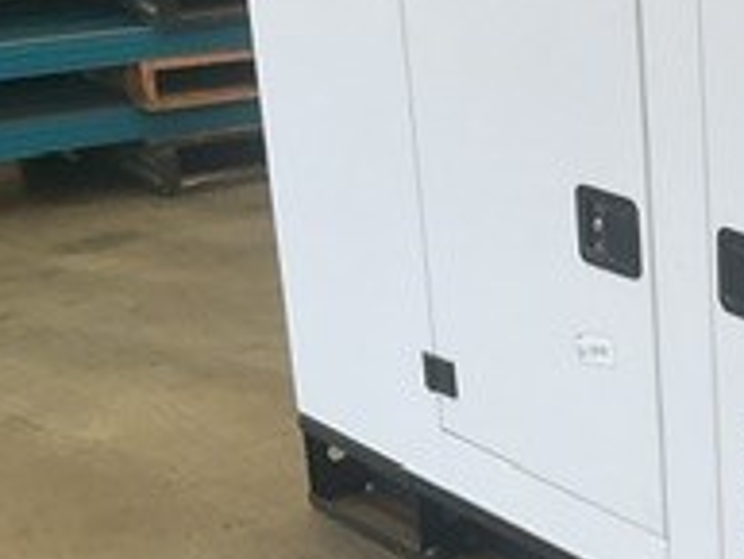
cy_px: 466
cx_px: 1014
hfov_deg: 18.7
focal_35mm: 96
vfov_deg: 15.3
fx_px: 2065
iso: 40
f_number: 1.8
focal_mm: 3
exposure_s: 1/120
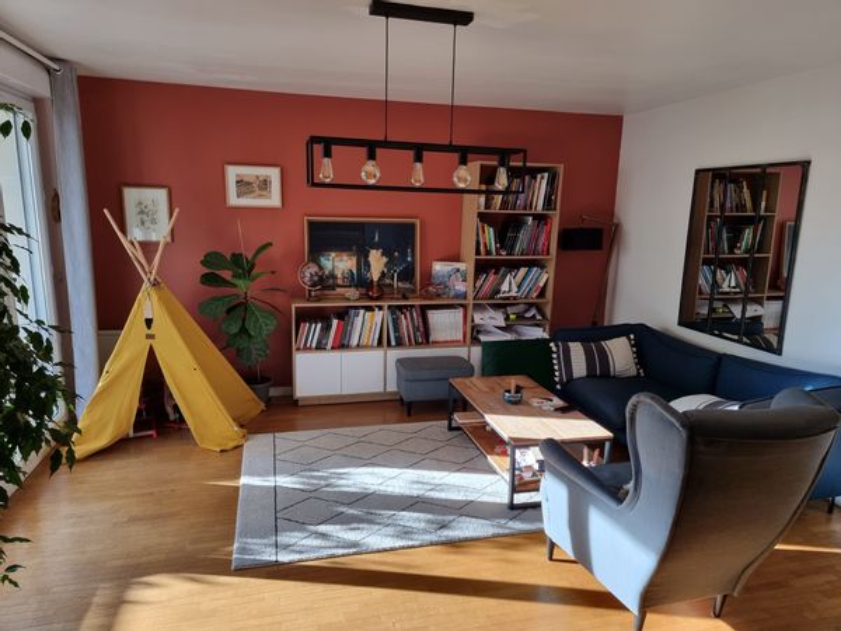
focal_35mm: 24
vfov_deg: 56.8
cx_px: 420
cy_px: 316
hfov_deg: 71.6
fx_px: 583
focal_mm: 6.7
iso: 64
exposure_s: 1/120
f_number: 1.8
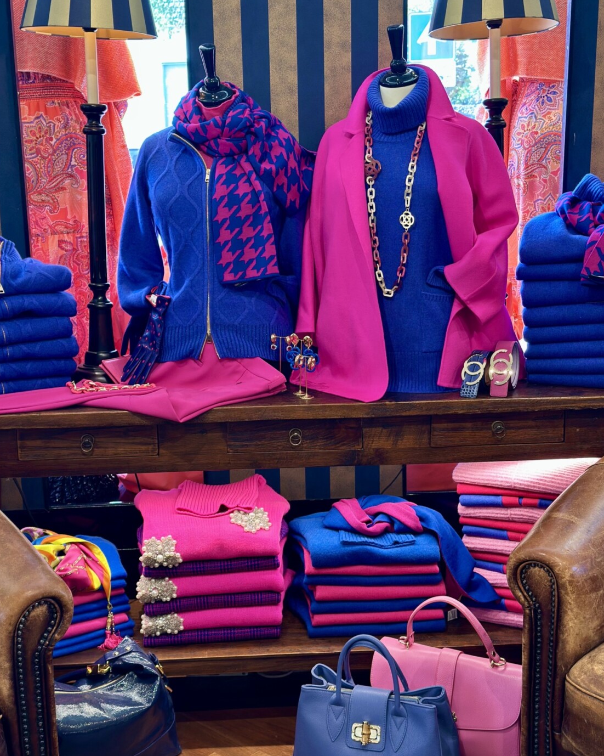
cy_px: 354
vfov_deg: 36.6
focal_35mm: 51
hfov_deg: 29.7
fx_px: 1140
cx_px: 300
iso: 100
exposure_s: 1/50
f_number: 1.78
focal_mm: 6.86
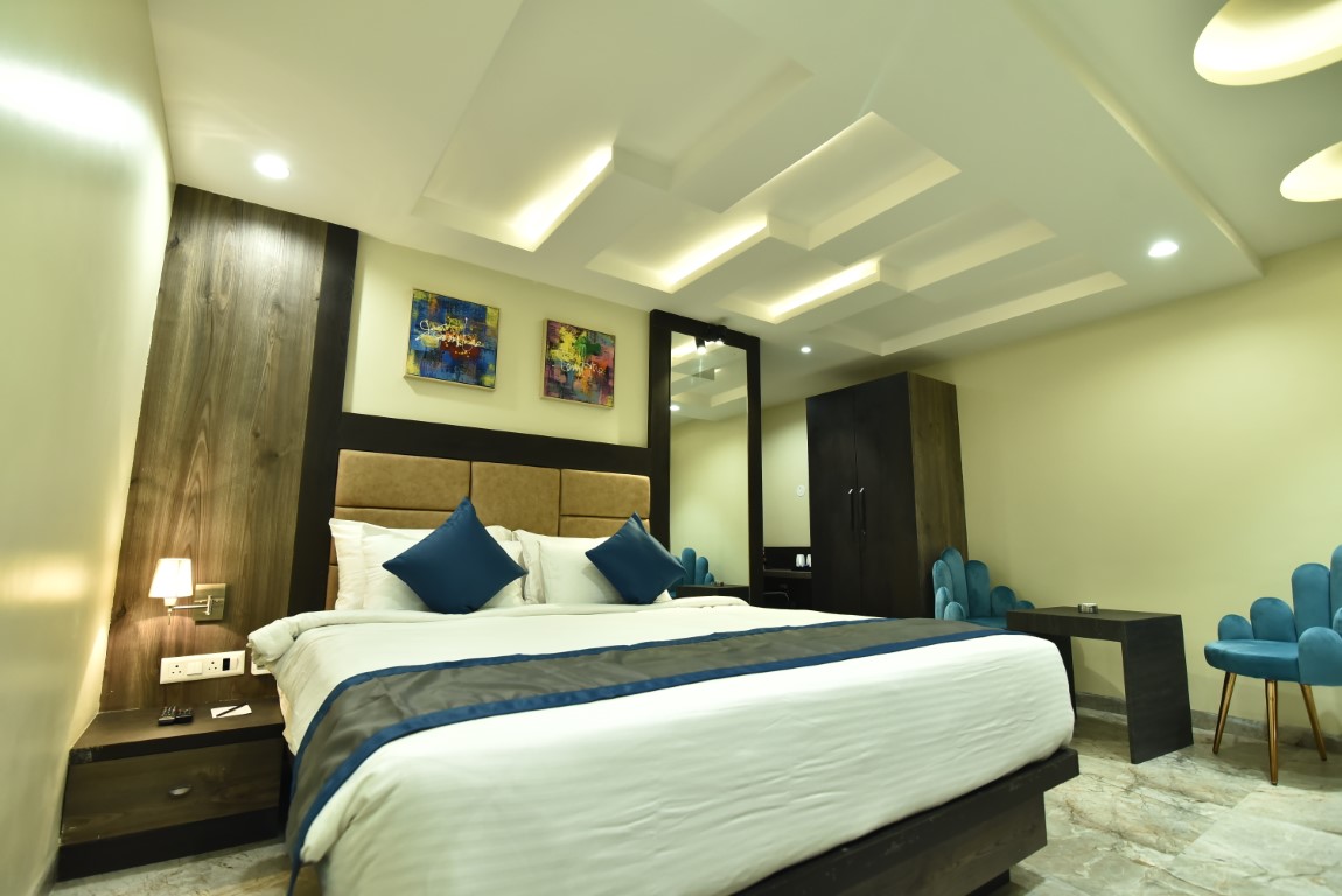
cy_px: 448
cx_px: 671
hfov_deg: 96.7
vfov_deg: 73.8
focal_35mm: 16
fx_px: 597
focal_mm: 16
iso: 2000
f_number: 2.8
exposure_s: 1/100
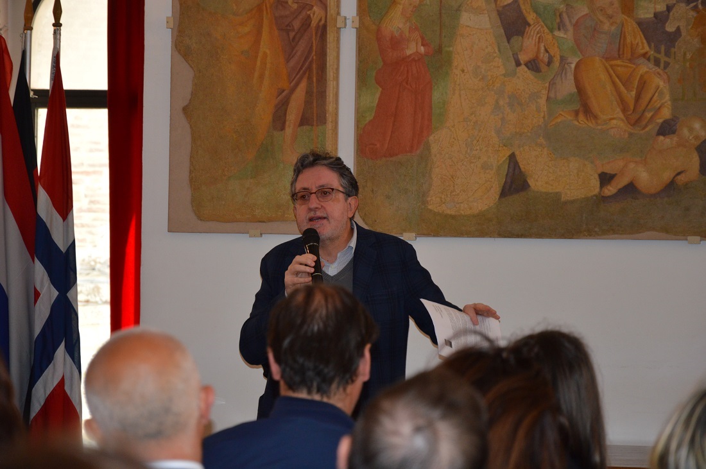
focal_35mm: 158
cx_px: 353
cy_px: 234
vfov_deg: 8.7
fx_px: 3085
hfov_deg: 13.1
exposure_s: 1/60
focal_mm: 105
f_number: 5.6
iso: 560
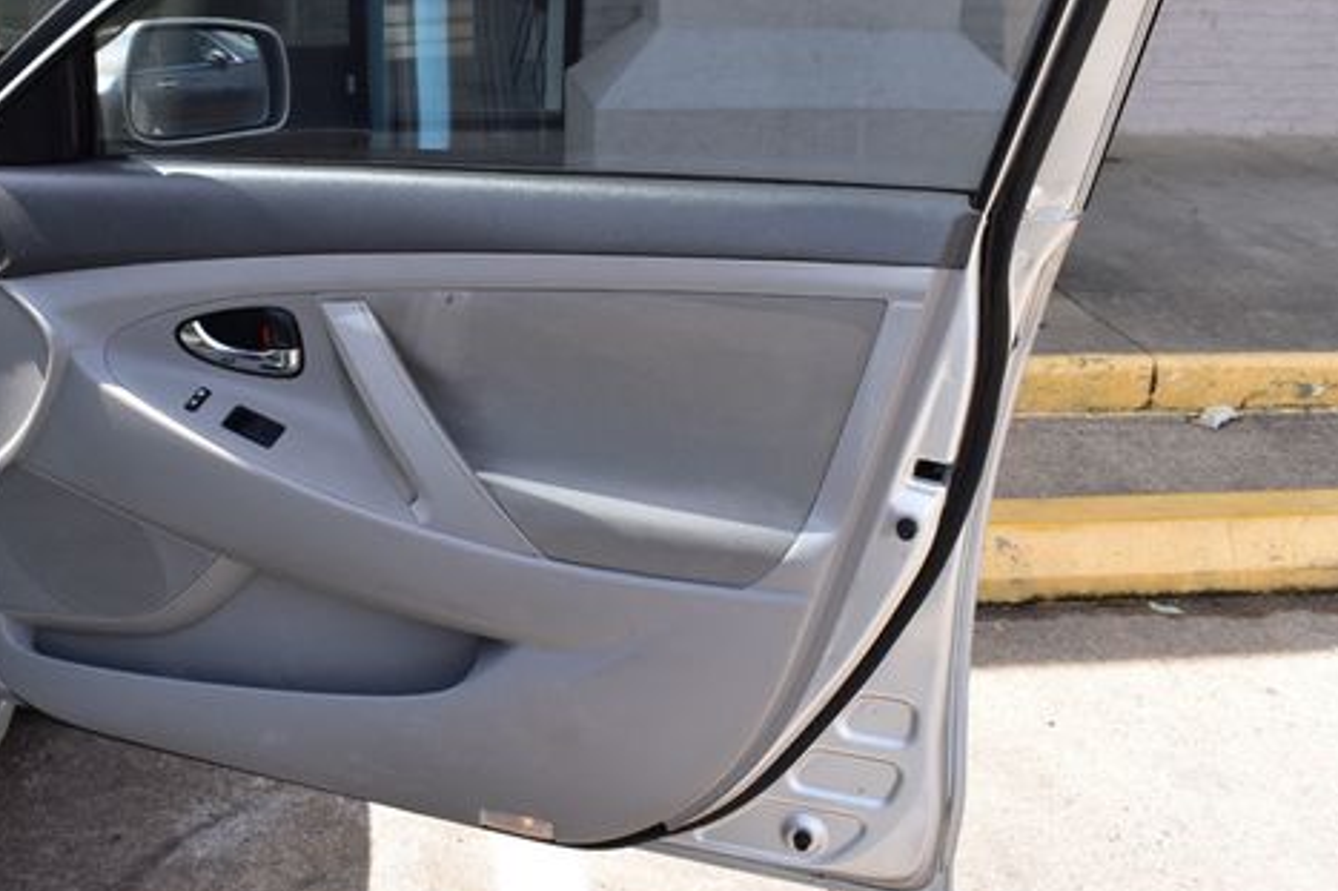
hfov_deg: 50.9
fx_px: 1375
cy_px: 352
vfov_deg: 35.8
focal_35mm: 37
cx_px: 441
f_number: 10
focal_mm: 18
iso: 400
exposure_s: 1/320
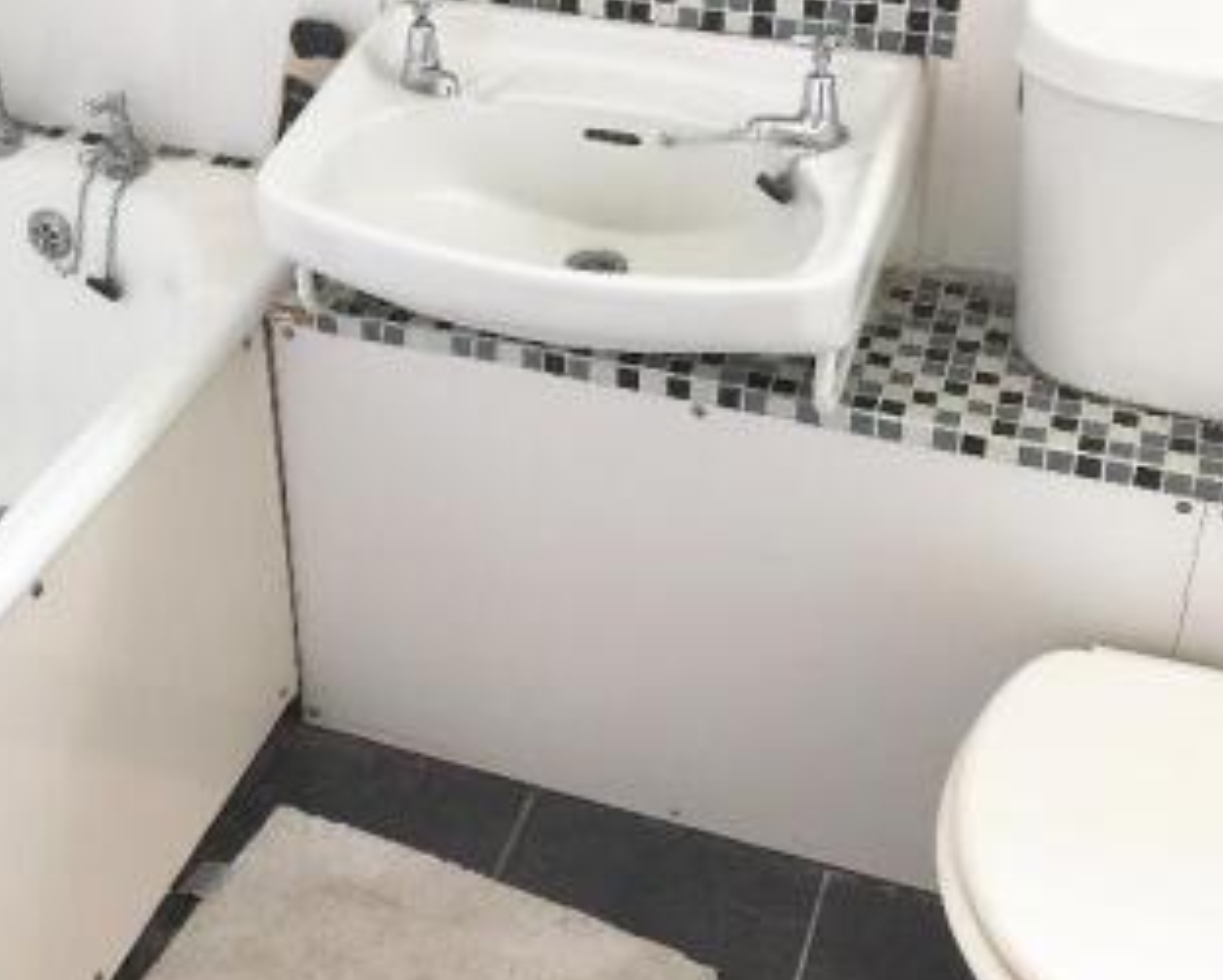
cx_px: 429
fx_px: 1847
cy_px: 225
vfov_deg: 29.2
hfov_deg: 36.3
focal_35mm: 51
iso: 32
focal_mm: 3.99
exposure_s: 1/30
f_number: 1.8
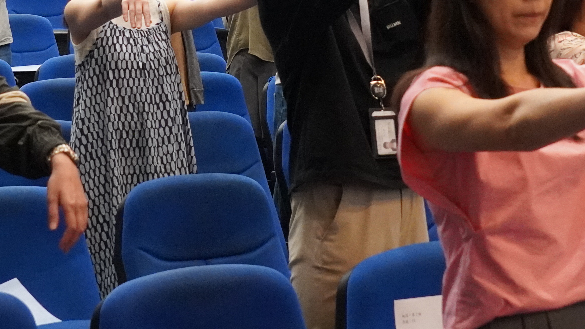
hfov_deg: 22.0
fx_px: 1505
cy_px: -73
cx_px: 218
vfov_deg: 12.2
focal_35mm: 97
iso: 4000
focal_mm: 24
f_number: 4
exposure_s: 1/160
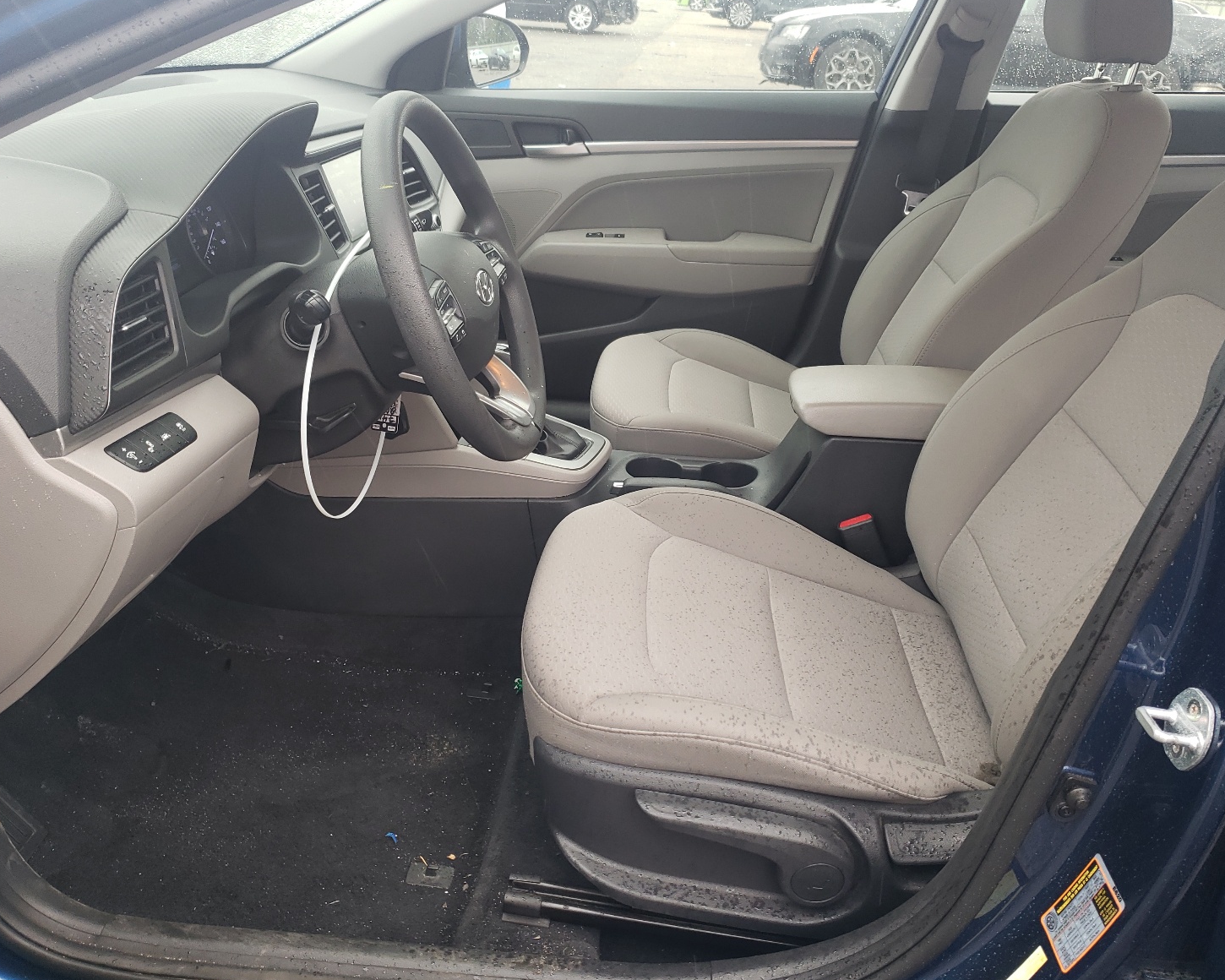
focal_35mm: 28
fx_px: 1015
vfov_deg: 51.5
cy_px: 484
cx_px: 636
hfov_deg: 62.2
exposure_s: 1/60.2
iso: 56
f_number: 1.5
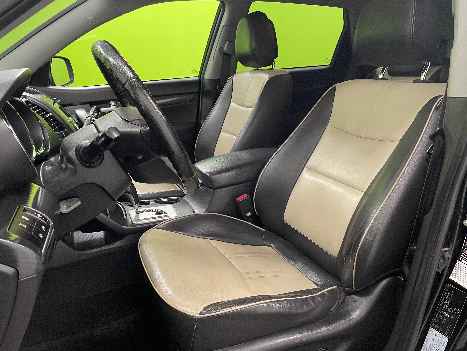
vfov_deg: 53.1
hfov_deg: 67.3
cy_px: 176
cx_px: 234
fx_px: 351
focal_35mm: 26
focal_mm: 4.2
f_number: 1.6
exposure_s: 1/50
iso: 80
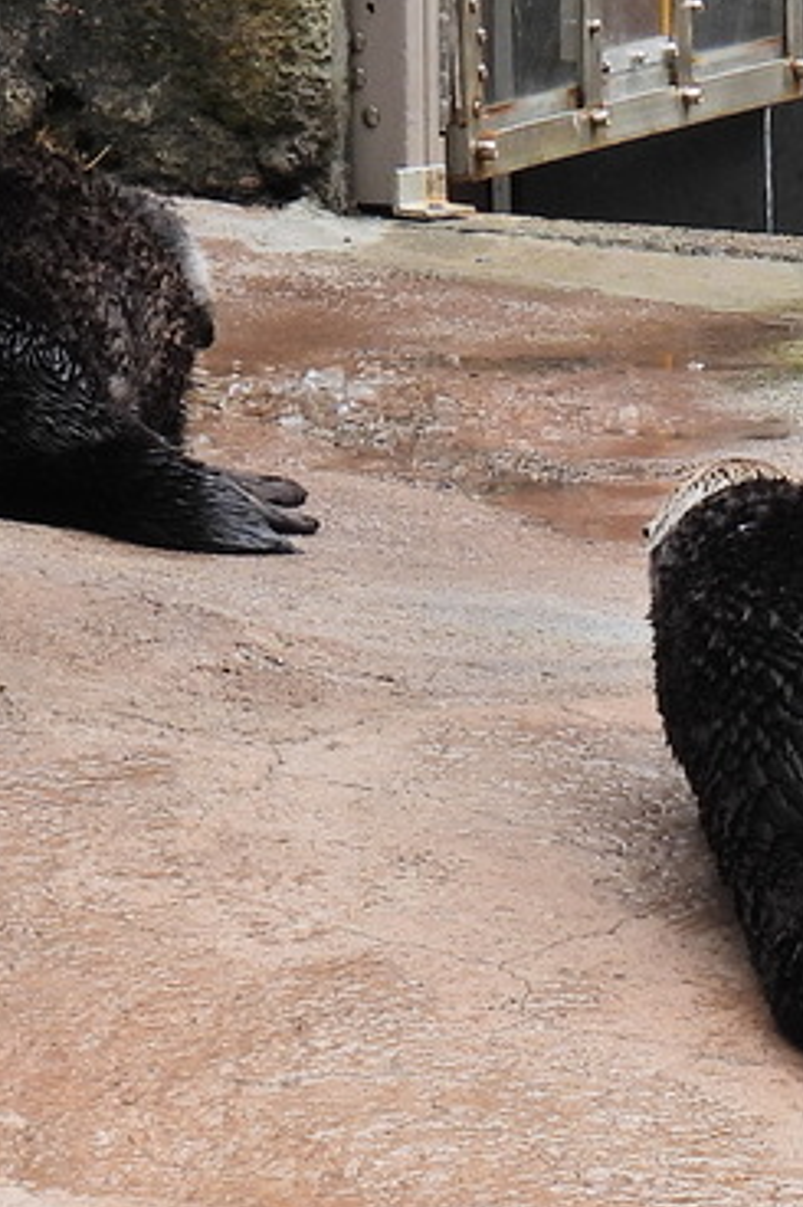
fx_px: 13931
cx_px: 934
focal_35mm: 416
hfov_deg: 3.3
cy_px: 745
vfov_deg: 5.0
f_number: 4
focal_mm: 20.5
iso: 100
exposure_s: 1/250
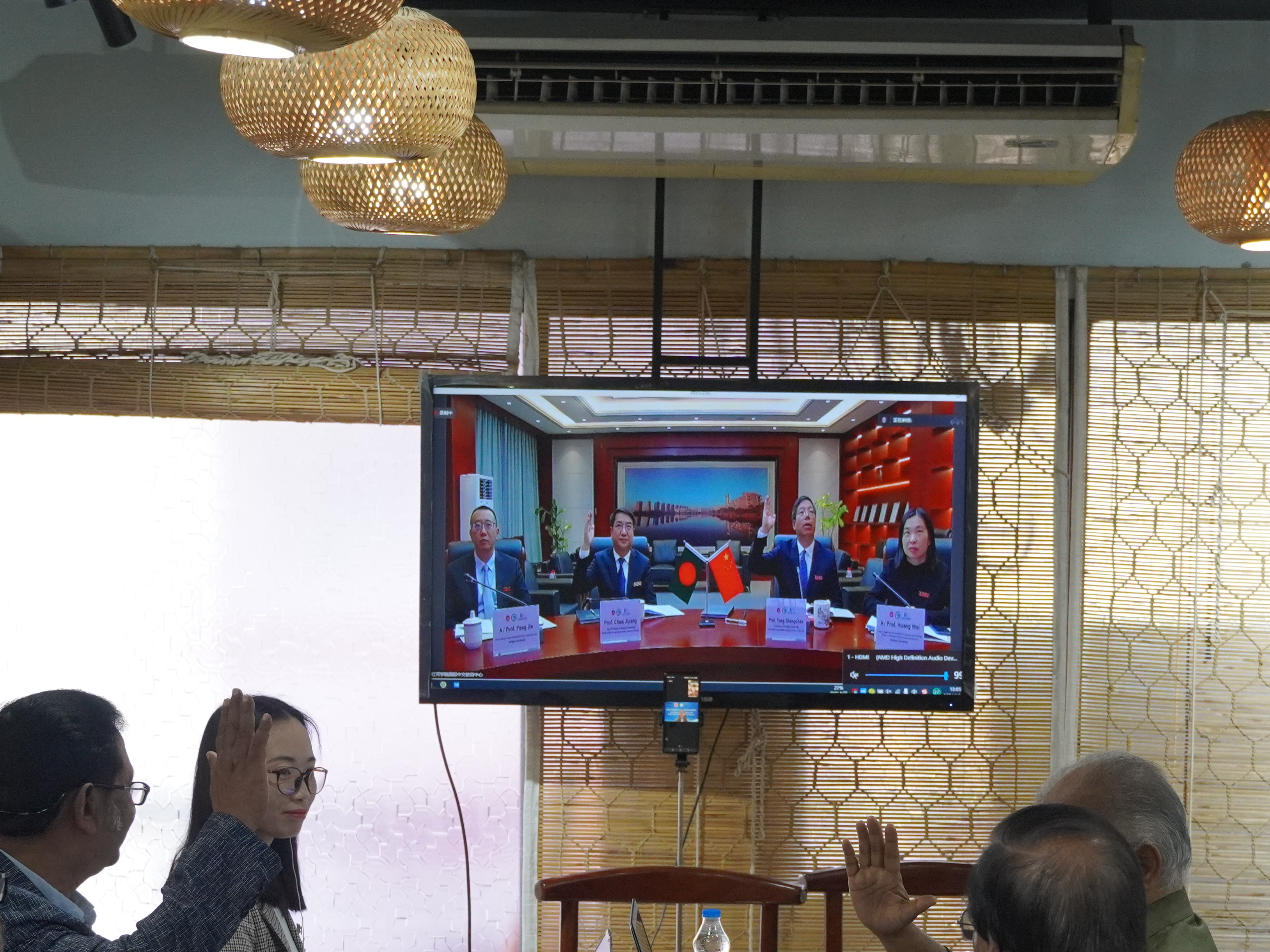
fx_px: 3706
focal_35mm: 101
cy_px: 773
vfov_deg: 14.6
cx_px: 760
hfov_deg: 19.4
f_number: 4.5
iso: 1250
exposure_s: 1/160
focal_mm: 38
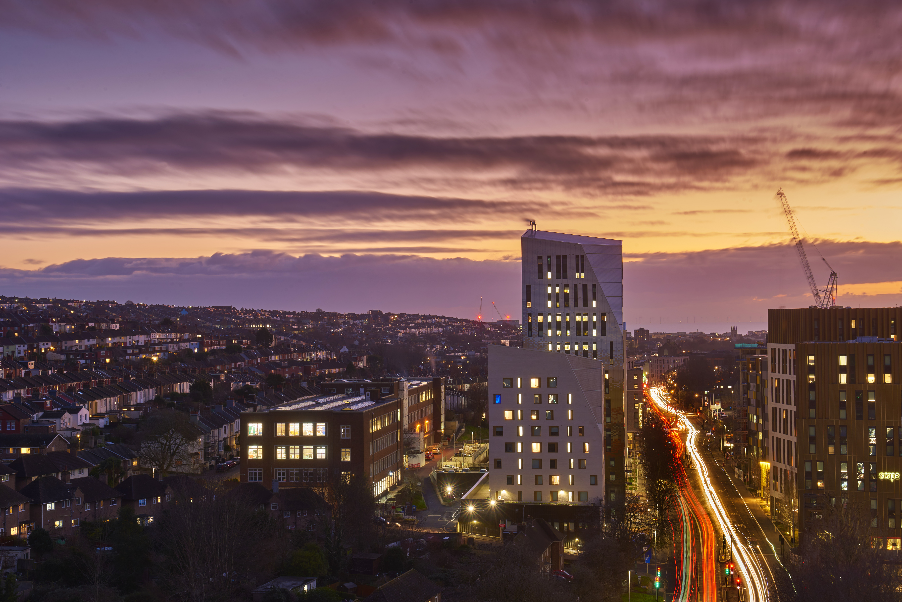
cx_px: 451
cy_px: 301
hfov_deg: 33.4
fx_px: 1504
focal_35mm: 60
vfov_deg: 22.6
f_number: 16
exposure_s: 38.1
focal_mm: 60
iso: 64
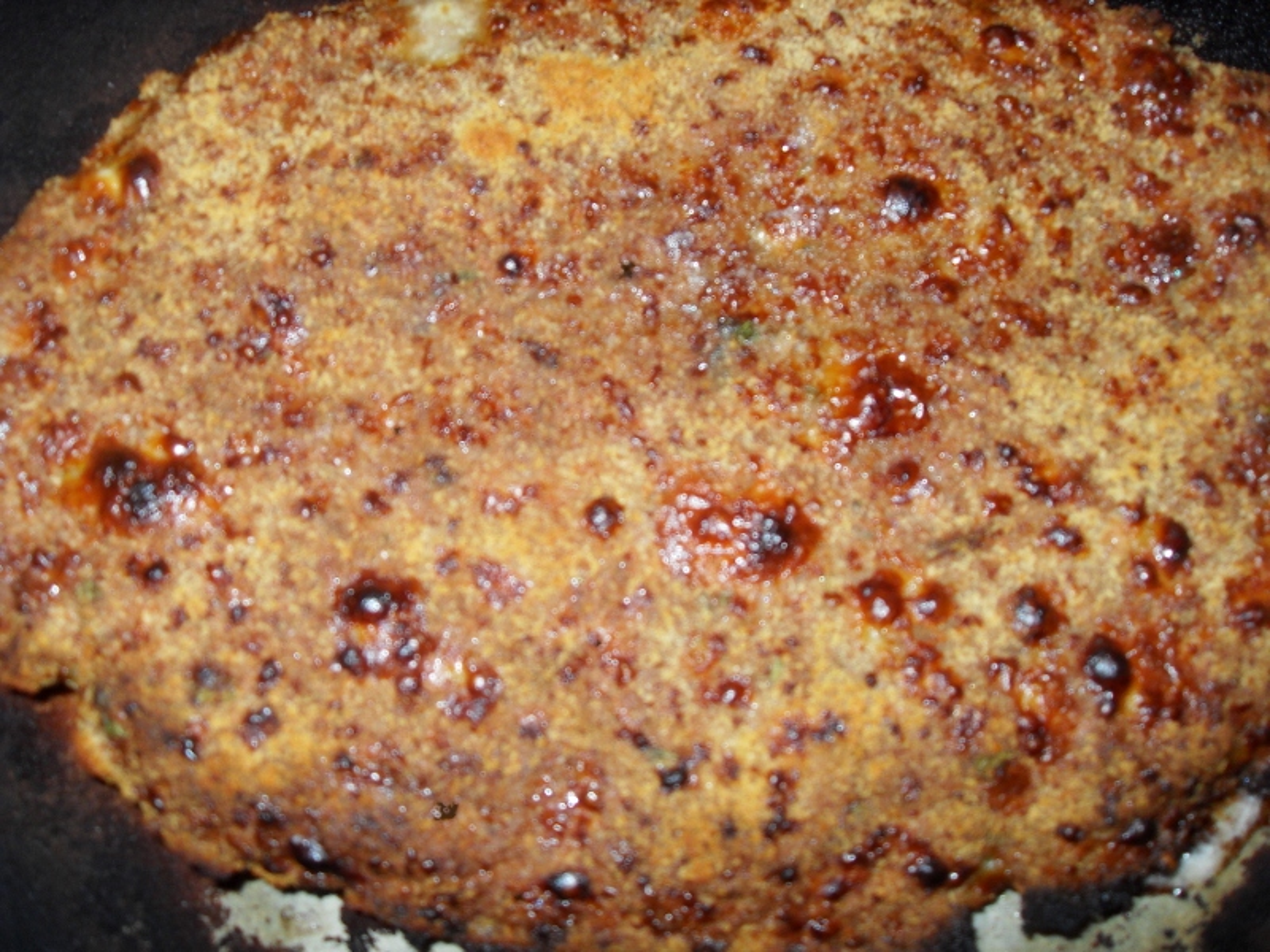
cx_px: 635
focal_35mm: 34
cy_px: 476
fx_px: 1247
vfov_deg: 41.8
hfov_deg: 54.0
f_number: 2.8
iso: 100
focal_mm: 6.3
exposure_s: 1/45
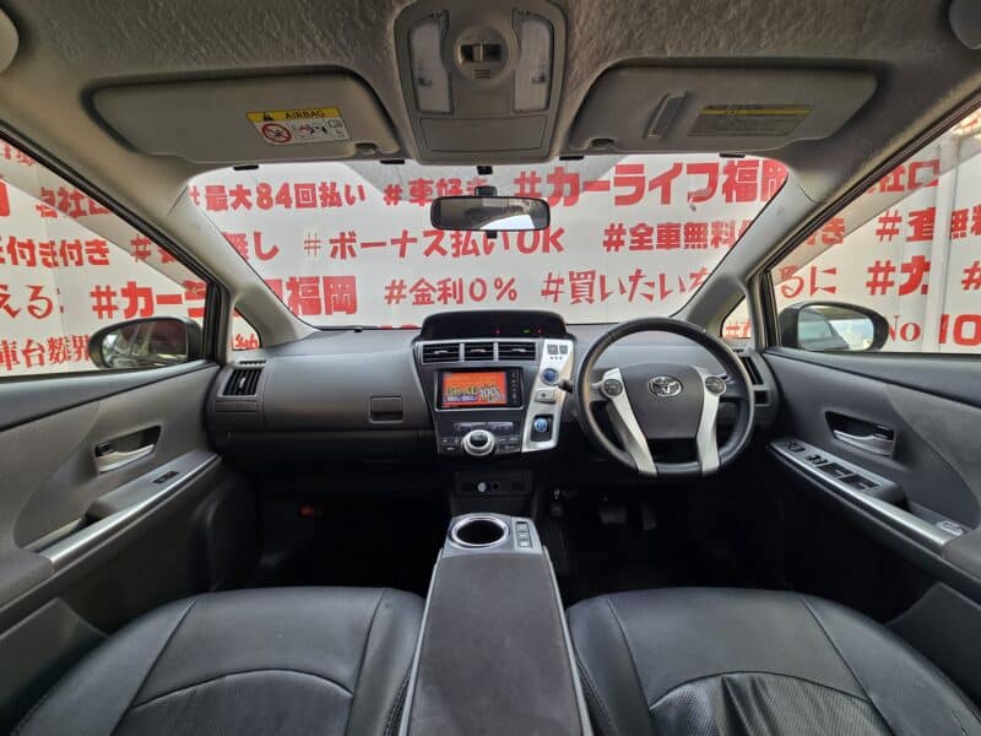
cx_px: 490
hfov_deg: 106.2
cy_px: 368
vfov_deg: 89.9
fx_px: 368
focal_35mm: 13
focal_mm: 2.2
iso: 50
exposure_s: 1/127
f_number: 2.2
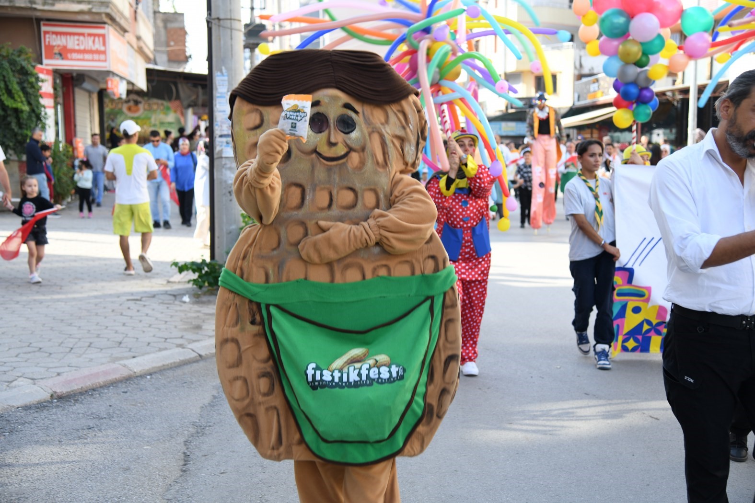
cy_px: 252
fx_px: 1090
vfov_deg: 26.0
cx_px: 378
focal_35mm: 52
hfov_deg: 38.2
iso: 64
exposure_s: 1/80
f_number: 4.5
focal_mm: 52
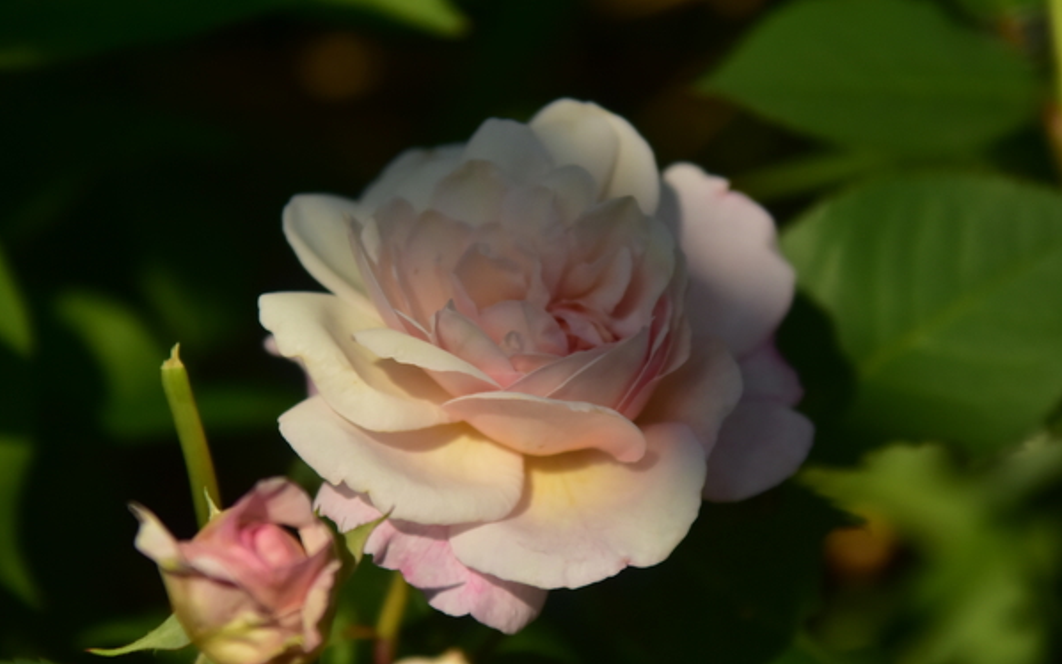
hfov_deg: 8.0
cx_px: 531
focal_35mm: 261
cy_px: 338
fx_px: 7556
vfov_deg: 5.0
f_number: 6
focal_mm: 170
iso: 640
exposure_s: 1/6400
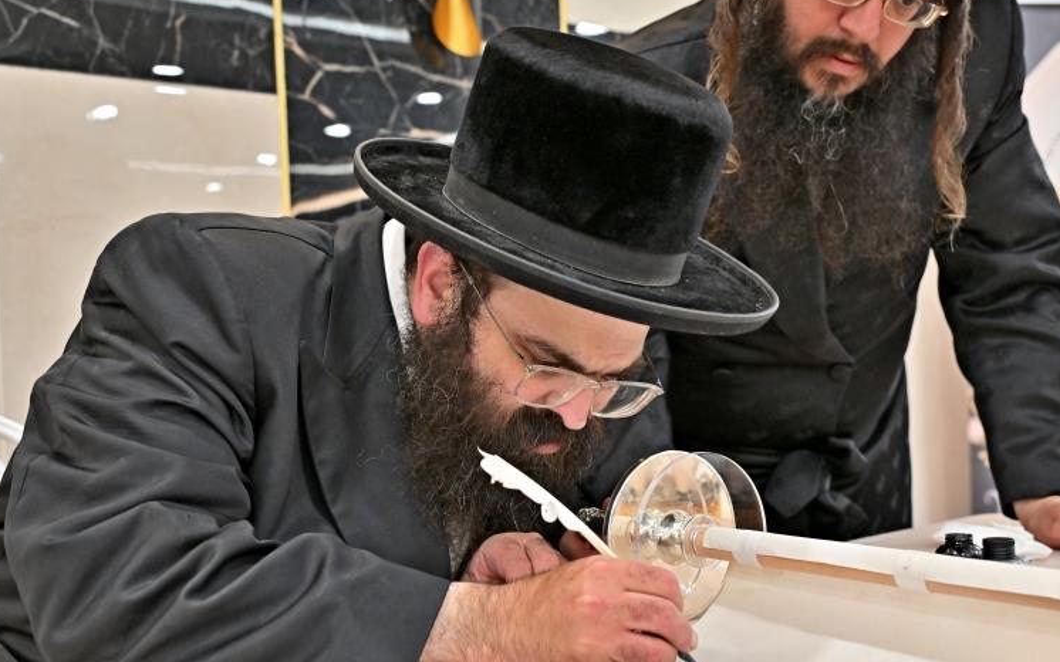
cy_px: 374
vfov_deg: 30.0
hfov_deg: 46.5
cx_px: 527
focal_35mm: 43
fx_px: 1233
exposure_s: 1/200
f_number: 4
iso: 800
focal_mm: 30.5
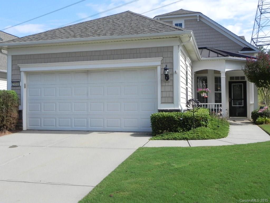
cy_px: 102
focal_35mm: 41
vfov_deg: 35.1
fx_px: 320
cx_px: 135
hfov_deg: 45.8
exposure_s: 1/392
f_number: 6.3
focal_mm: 7.3
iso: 160
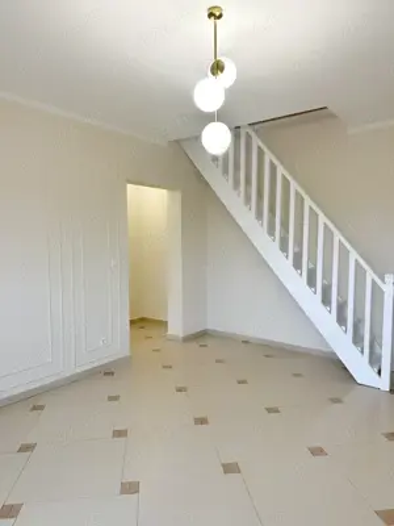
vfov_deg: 71.6
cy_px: 263
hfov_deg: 56.8
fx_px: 364
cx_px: 197
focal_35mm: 24
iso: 125
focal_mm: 6.86
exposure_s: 1/100
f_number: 1.78
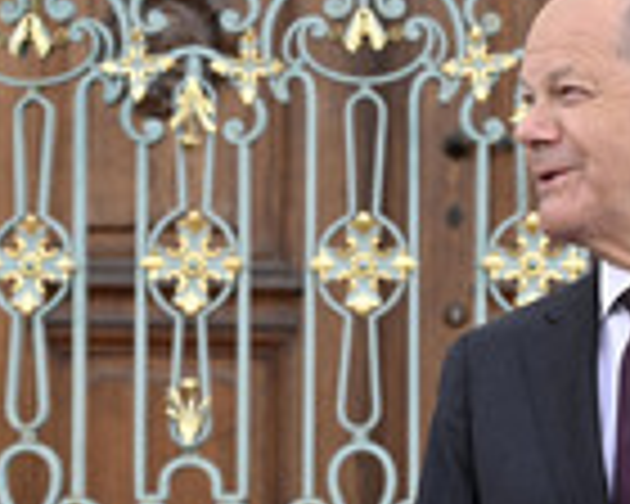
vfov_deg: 6.0
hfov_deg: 7.5
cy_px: 351
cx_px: 106
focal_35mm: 257
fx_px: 4792
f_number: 7.1
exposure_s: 1/640
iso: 1000
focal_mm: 85
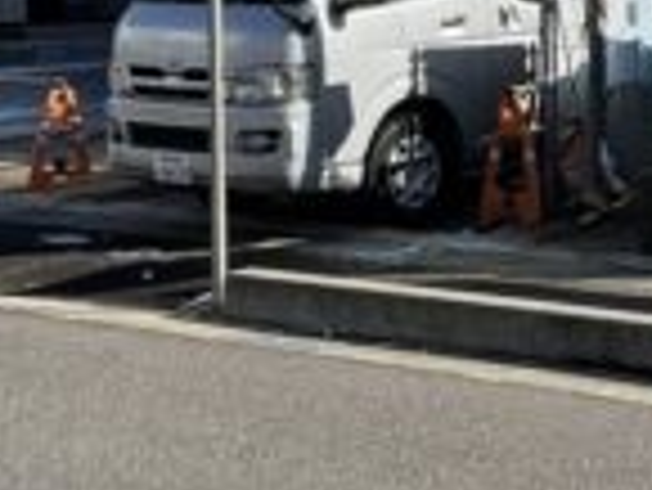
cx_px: 769
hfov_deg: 15.8
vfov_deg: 12.1
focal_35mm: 120
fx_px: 2262
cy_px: -76
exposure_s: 1/1730
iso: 16
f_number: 1.8
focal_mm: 3
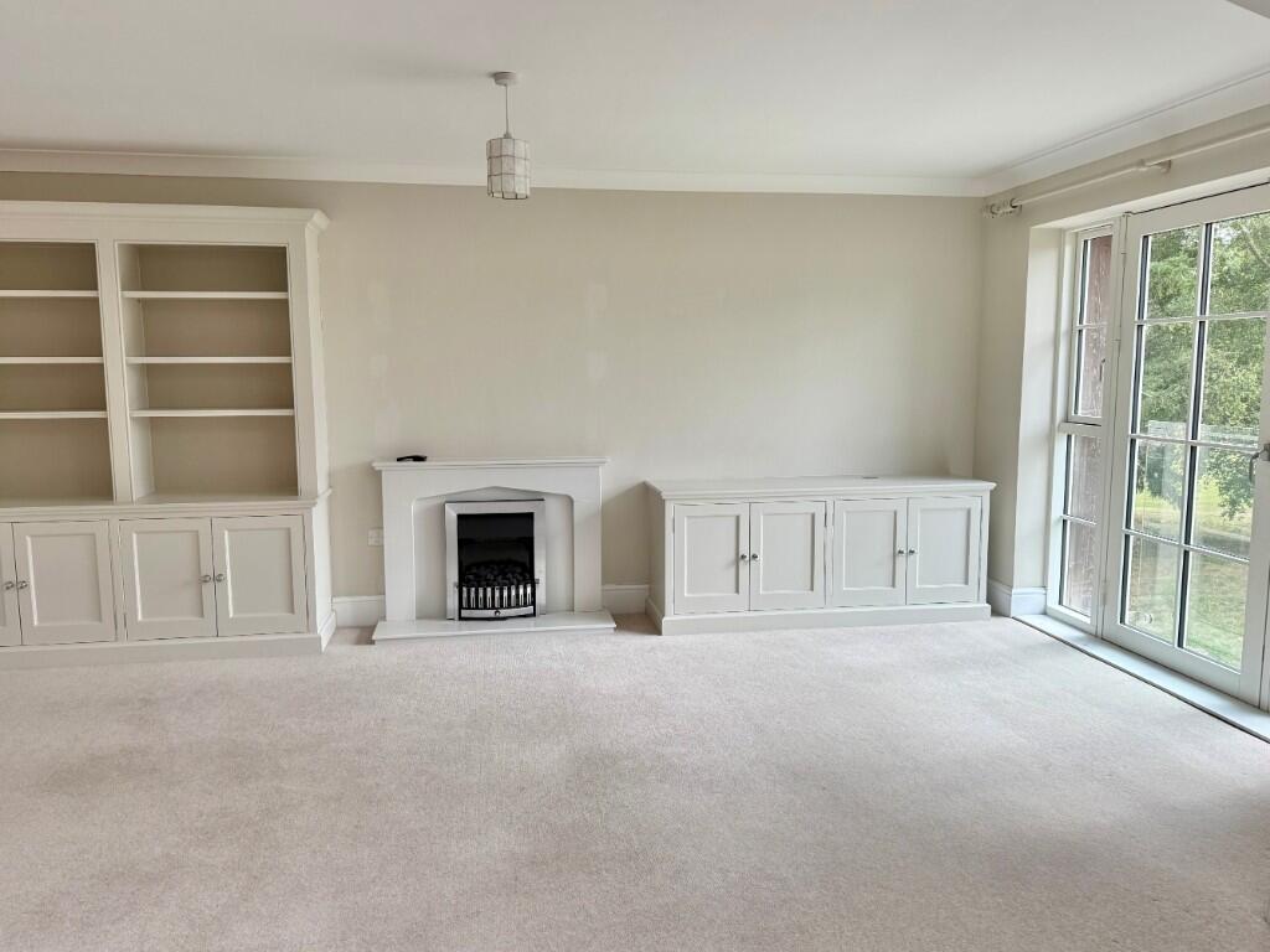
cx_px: 635
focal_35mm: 24
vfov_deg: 56.8
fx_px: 881
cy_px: 476
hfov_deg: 71.6
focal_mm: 6.76
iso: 125
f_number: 1.78
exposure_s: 1/237
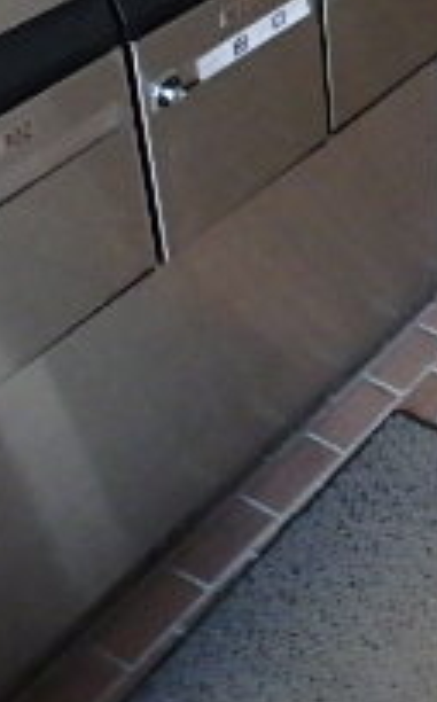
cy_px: -86
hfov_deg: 16.1
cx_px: 750
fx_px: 1338
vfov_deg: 26.8
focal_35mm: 70
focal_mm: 3.7
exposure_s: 1/30
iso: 800
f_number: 3.5
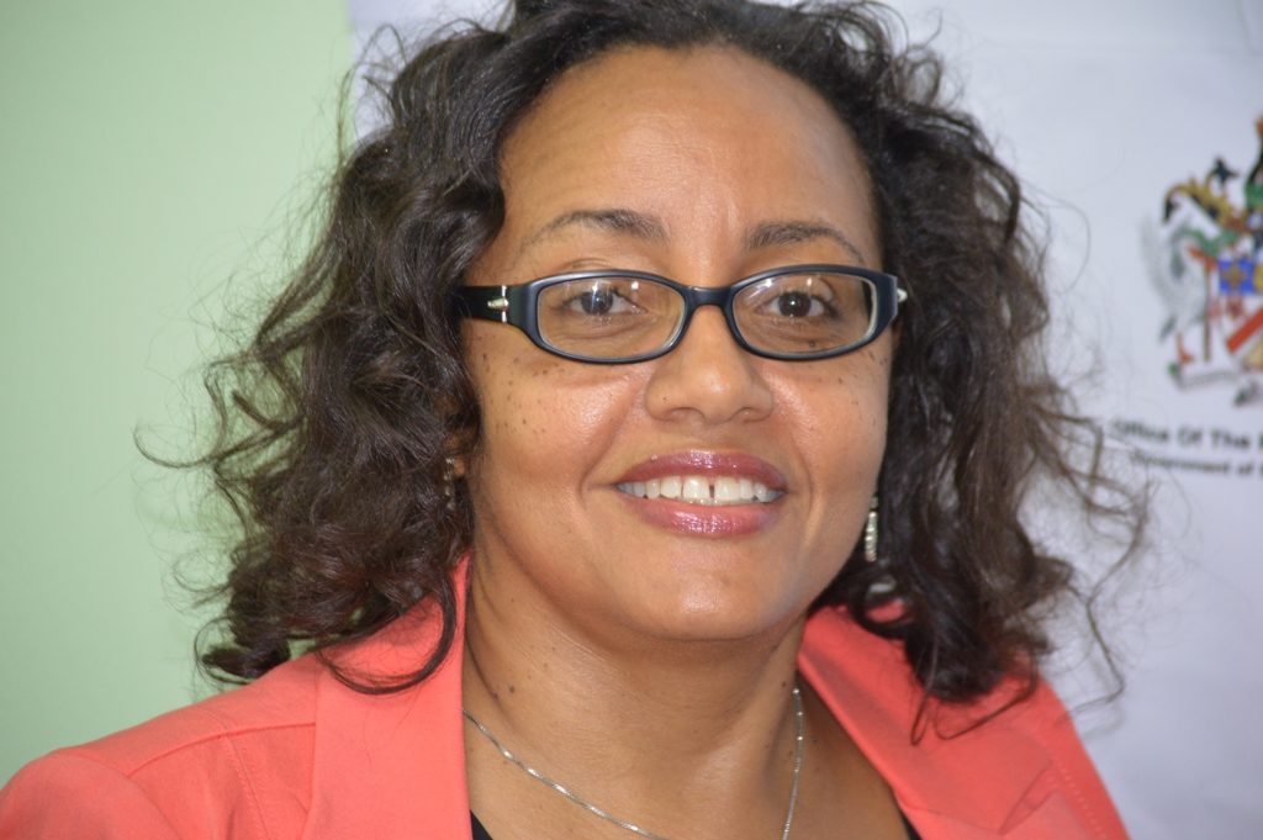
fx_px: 4469
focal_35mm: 128
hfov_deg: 16.1
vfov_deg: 10.7
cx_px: 632
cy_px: 420
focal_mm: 85
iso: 800
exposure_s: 1/60
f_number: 4.2
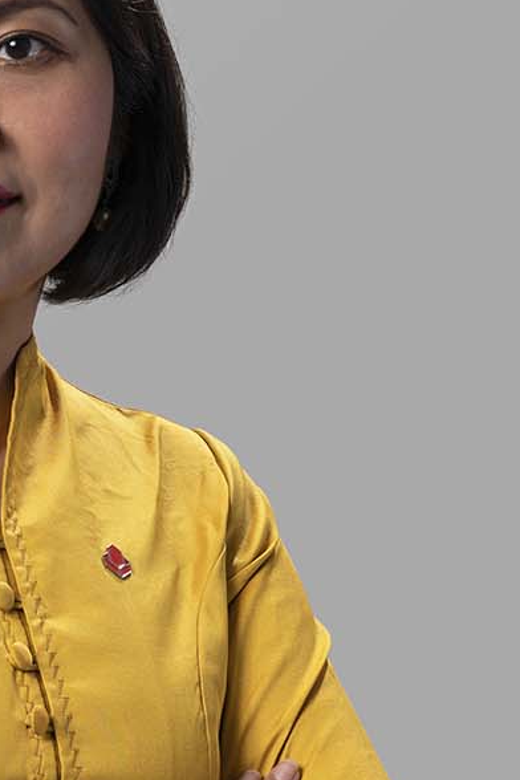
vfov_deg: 8.0
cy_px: 666
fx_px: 5568
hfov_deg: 5.3
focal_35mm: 257
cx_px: 48
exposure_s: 1/200
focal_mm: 105
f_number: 8
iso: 250
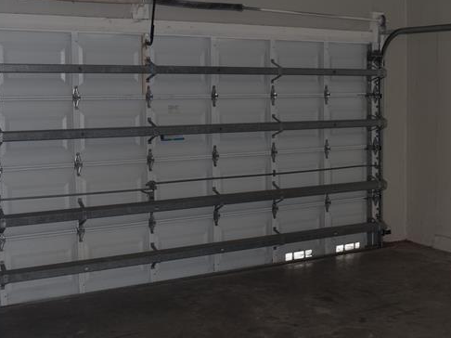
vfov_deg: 25.6
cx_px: 361
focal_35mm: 57
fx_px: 742
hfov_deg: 32.8
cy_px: 140
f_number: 6.3
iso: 100
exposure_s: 1/15
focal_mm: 24
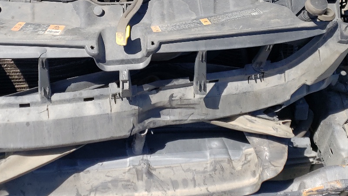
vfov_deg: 20.7
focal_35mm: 57
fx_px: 526
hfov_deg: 36.3
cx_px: 118
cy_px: 23
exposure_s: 1/1667
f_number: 1.5
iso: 50
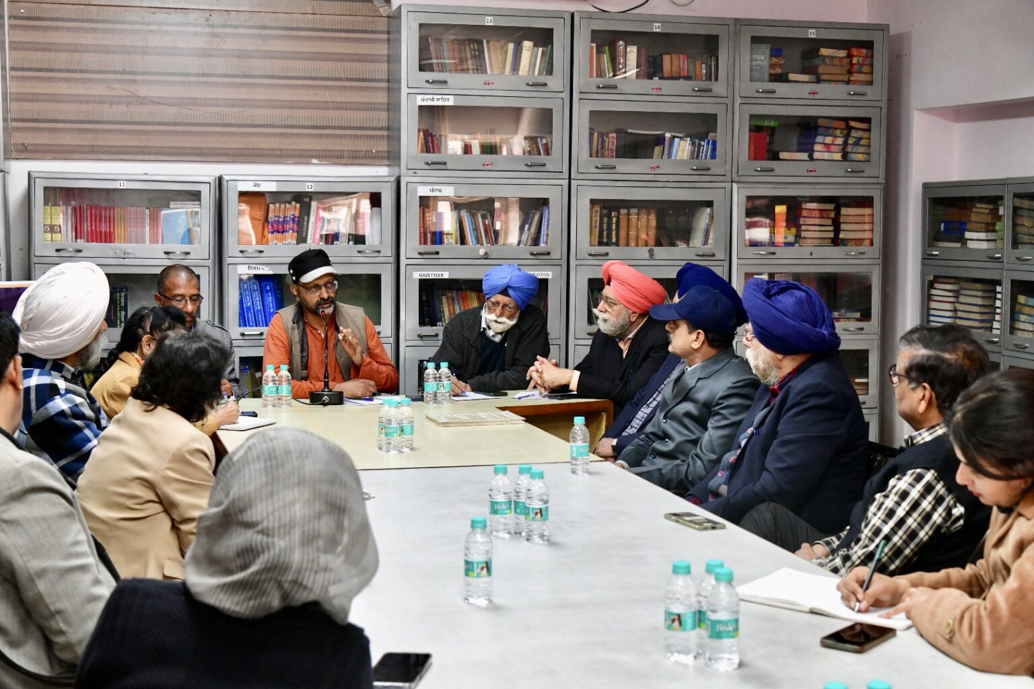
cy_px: 344
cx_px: 517
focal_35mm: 50
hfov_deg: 39.6
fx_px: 1436
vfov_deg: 27.0
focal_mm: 50
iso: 3200
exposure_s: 1/100
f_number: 5
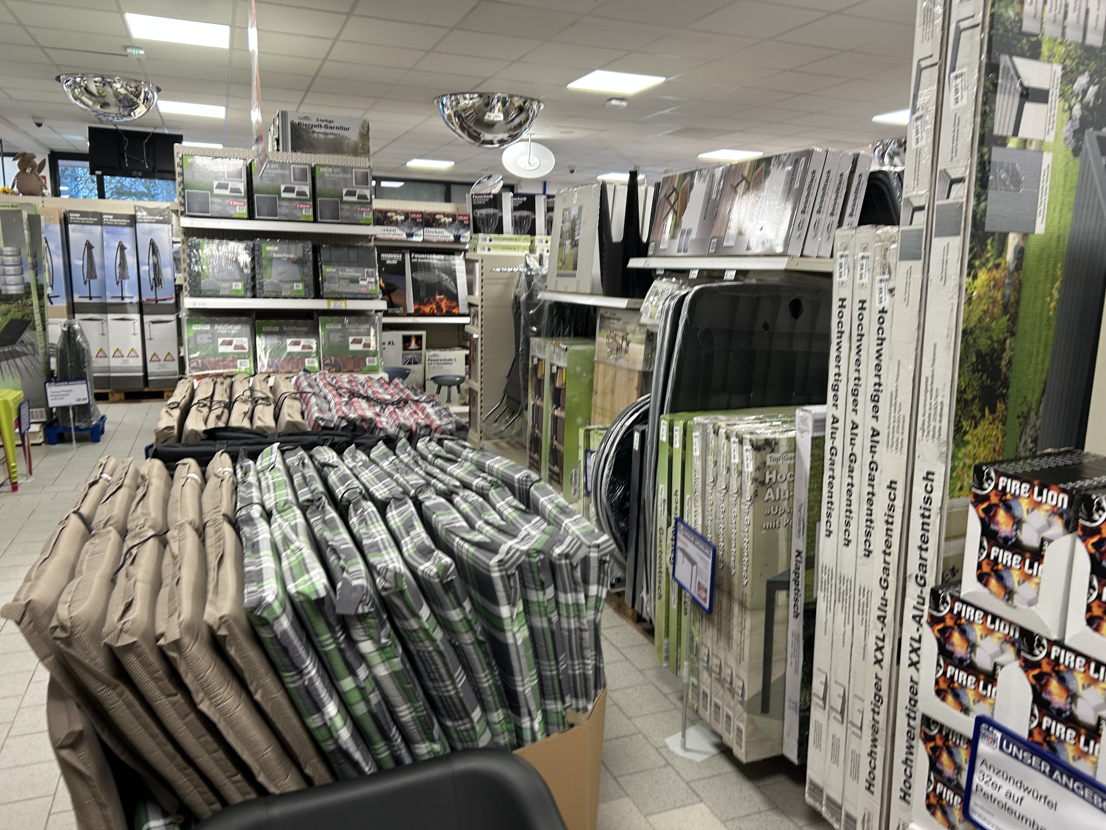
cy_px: 415
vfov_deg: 53.1
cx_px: 553
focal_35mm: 26
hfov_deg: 67.3
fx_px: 831
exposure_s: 1/50
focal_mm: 5.7
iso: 100
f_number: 1.5
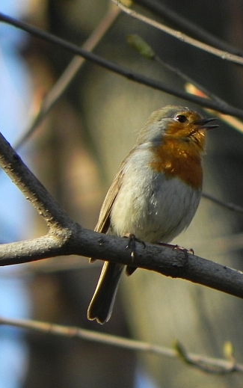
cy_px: 227
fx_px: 14994
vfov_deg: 1.5
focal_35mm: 1417
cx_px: 285
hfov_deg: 0.9
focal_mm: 120
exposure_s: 1/200
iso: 162
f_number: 5
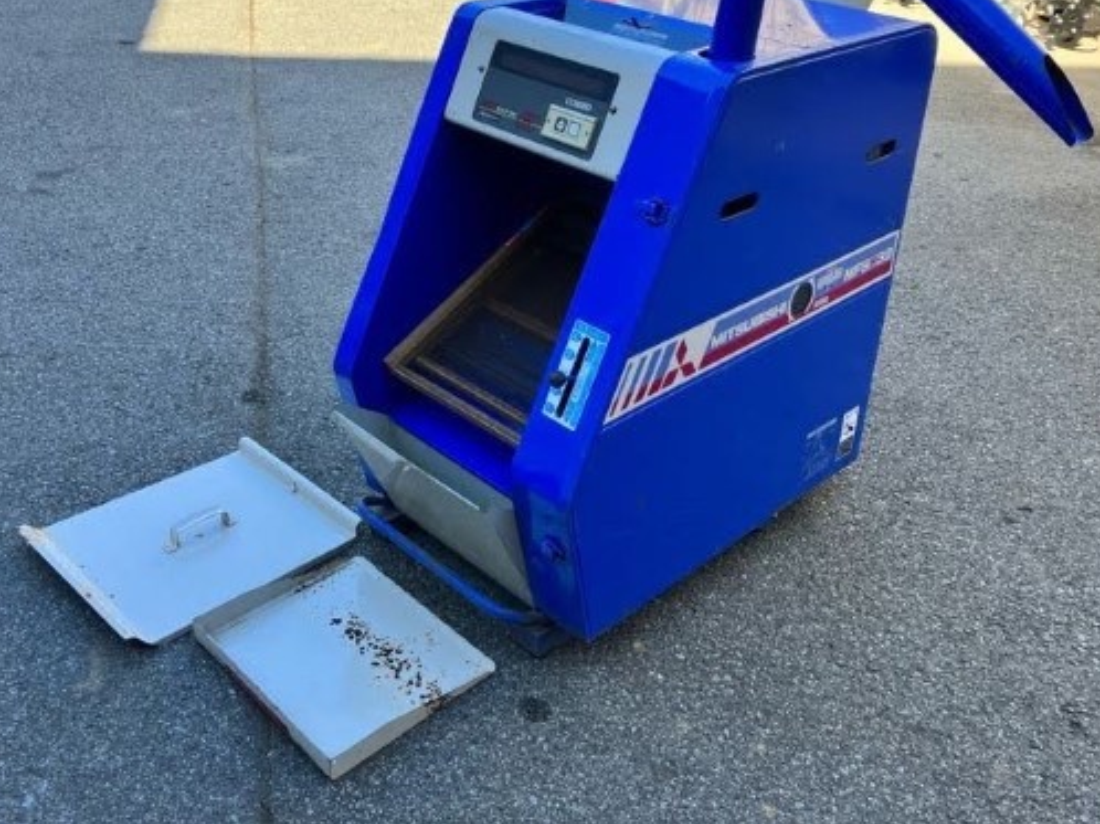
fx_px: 1143
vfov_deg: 39.3
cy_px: 298
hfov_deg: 51.4
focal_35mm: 36
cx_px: 530
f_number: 1.8
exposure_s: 1/219
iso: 32
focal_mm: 3.99
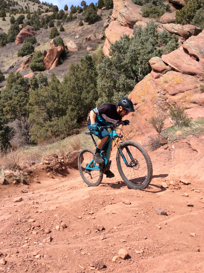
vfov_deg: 56.9
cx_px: 102
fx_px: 252
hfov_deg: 44.1
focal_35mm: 32
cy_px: 136
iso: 32
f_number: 2.4
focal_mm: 3.3
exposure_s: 1/907
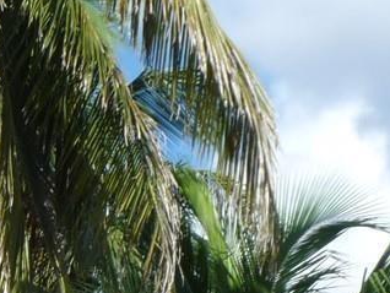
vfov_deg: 7.8
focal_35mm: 186
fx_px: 2097
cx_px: -388
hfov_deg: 9.9
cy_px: 517
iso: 100
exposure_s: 1/400
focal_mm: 6.6
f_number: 5.6
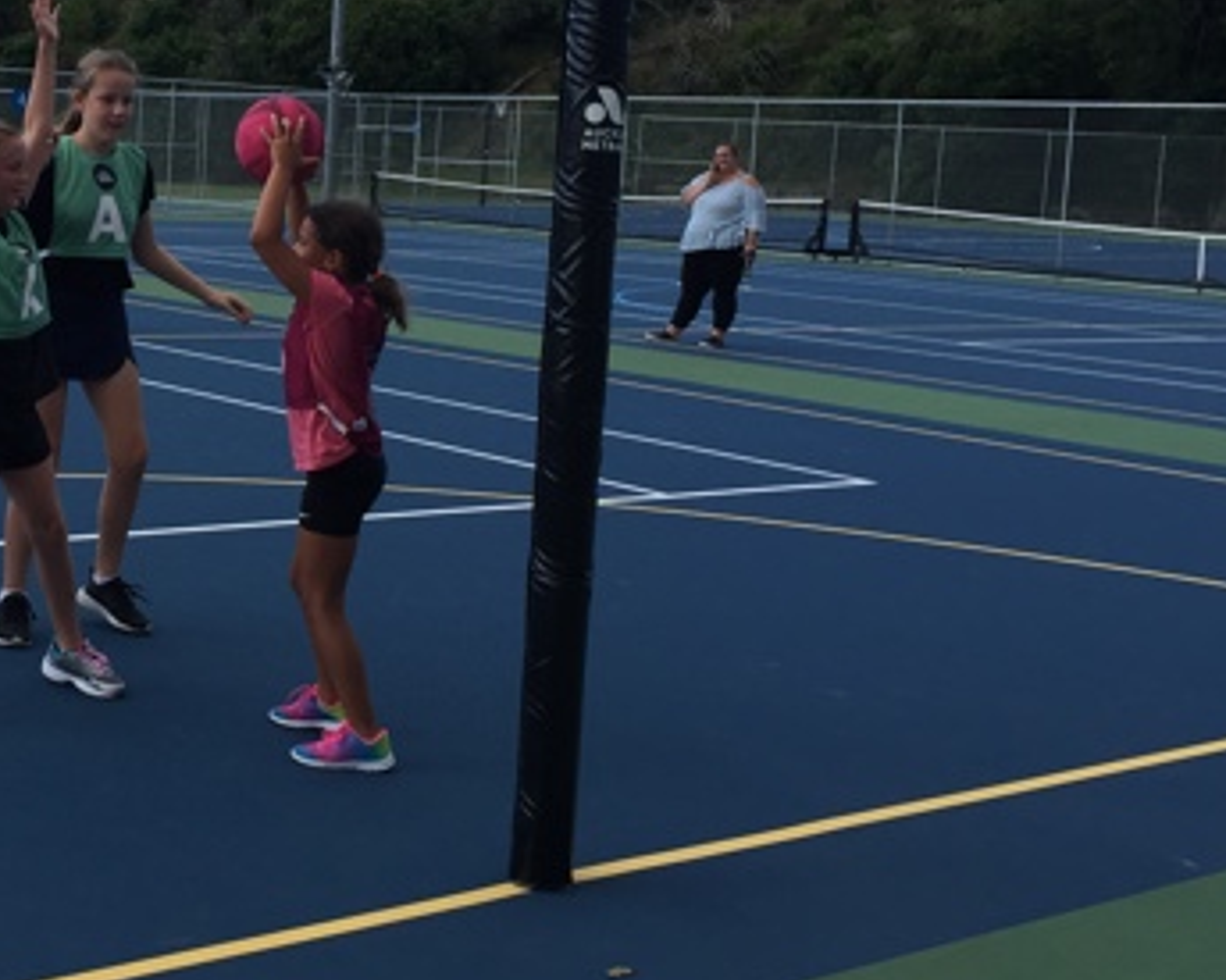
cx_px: 110
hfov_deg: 31.9
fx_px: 2031
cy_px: 360
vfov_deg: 27.0
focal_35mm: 56
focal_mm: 4.15
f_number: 2.2
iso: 32
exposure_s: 1/1041
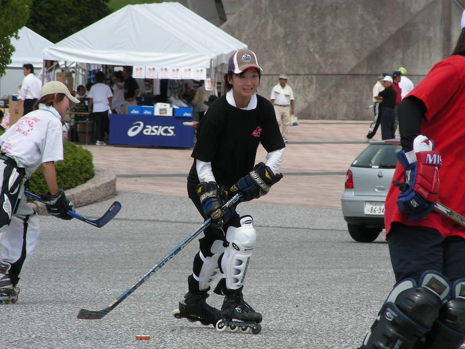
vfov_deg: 4.6
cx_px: 264
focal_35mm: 325
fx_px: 4366
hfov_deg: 6.1
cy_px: 191
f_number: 4
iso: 50
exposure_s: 1/539
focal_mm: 44.8
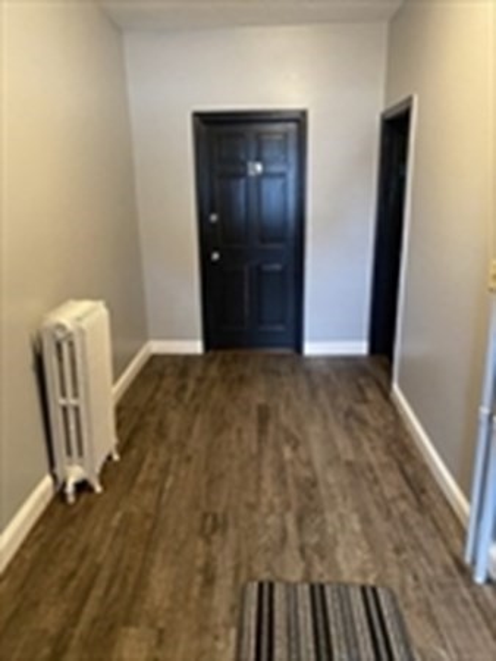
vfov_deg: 67.3
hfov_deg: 53.1
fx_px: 496
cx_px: 248
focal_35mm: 26
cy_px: 330
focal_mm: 4.25
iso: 400
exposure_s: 1/40
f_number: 1.8
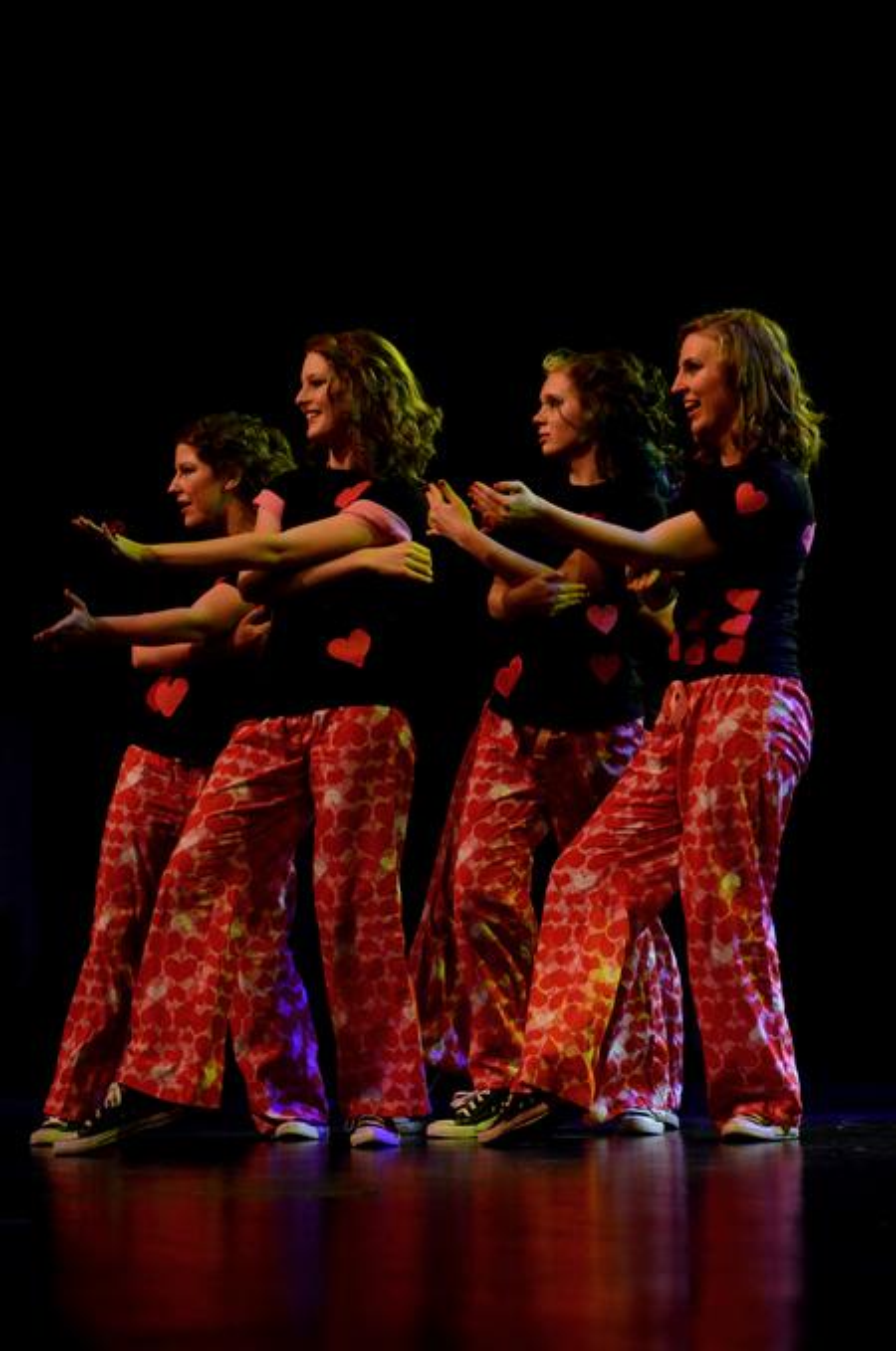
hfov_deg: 8.1
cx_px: 448
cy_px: 676
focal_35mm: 168
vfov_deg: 12.3
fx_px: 6297
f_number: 3.2
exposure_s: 1/500
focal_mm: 112
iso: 2500
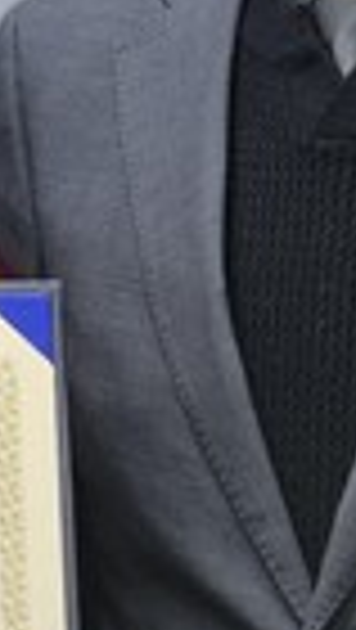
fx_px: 2796
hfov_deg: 6.9
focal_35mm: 167
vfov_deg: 12.8
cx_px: -518
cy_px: 61
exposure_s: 1/240
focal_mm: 5.4
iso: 400
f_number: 1.8
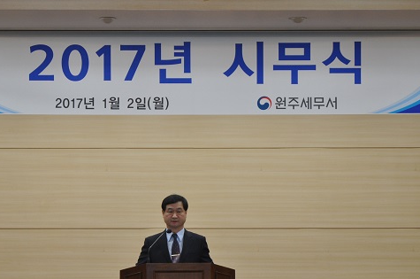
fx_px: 1689
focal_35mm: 145
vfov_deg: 9.4
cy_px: 189
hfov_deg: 14.2
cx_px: 176
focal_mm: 62
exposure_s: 1/60
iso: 500
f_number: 4.5
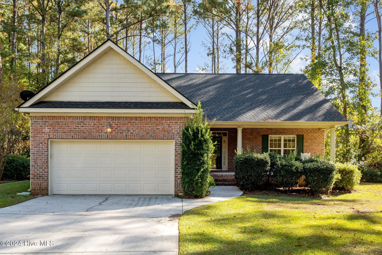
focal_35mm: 30
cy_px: 128
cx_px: 191
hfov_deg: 61.9
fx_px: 318
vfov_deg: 43.6
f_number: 7.1
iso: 64
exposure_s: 1/40
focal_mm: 30
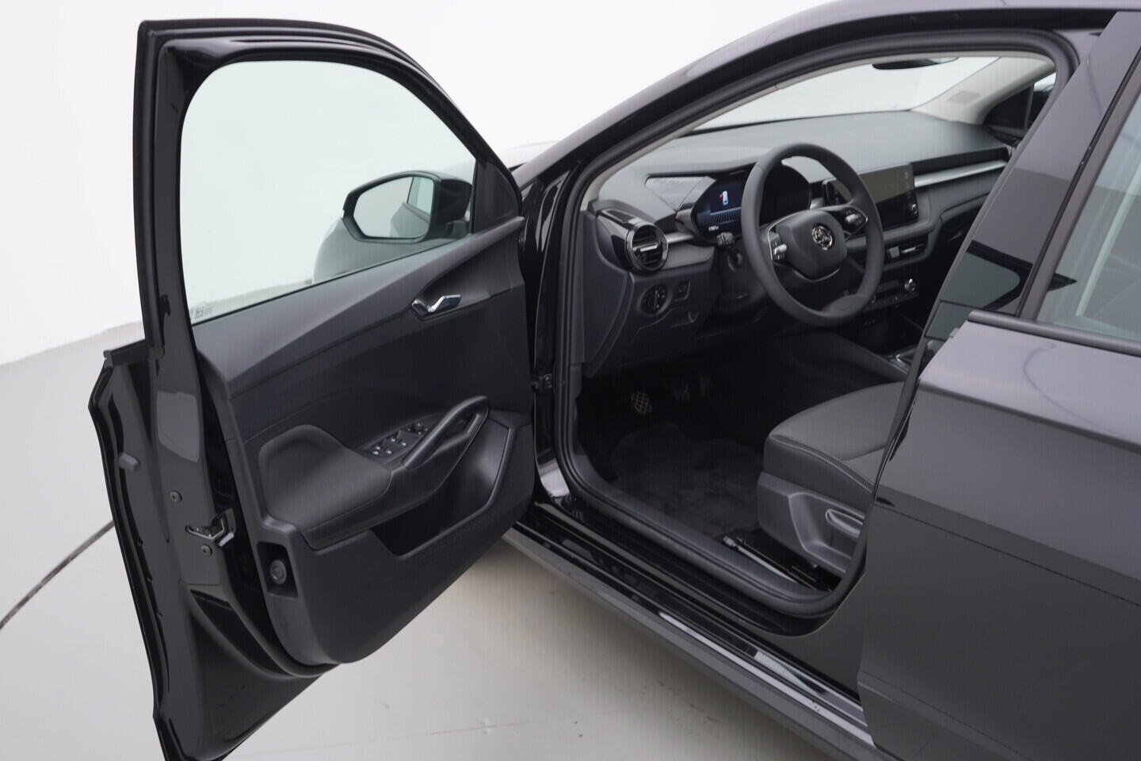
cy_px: 380
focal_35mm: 36
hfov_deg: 53.1
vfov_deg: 36.9
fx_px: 1141
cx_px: 570
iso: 125
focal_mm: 24
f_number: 3.5
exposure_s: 1/60
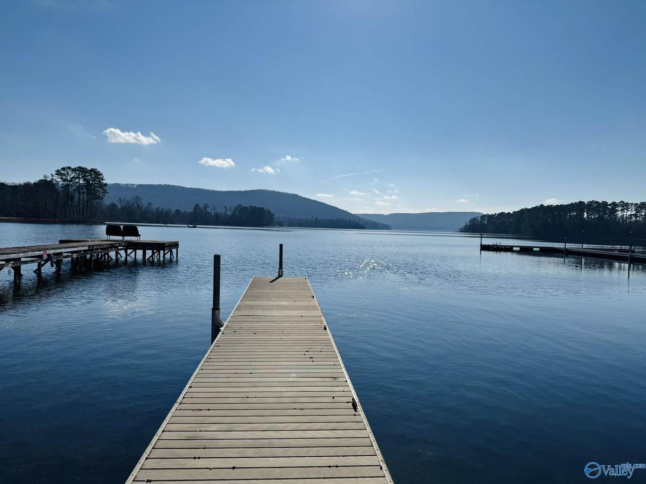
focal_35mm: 24
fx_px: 448
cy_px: 242
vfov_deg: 56.8
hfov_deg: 71.6
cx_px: 323
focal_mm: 6.76
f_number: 1.78
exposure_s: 1/12346
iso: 64
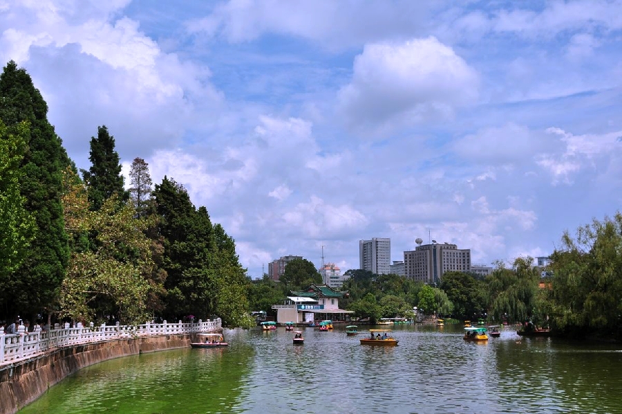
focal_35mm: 36
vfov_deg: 36.8
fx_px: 621
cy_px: 207
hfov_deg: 53.2
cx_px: 311
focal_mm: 24
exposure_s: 1/640
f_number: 8
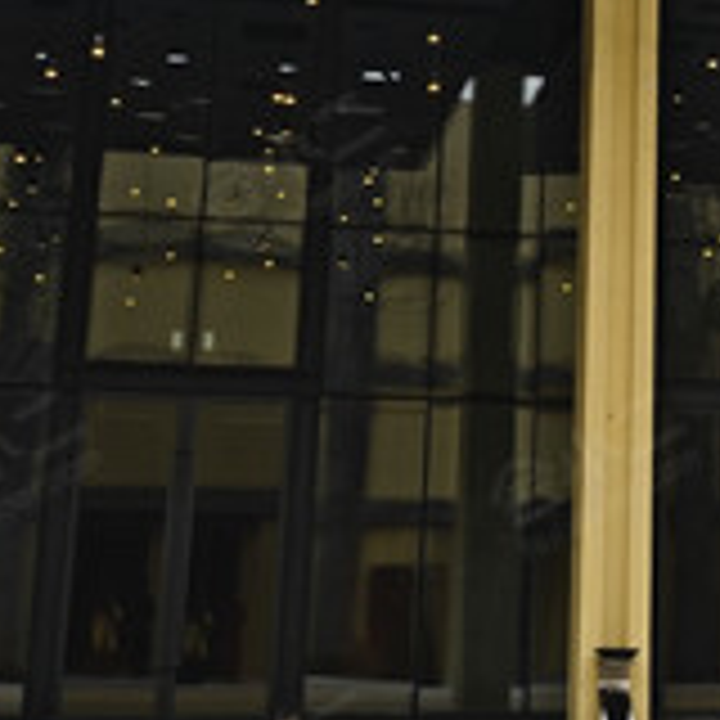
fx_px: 2094
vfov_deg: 19.0
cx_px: 752
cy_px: 20
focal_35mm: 89
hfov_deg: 18.9
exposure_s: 1/20
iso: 100
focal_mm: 14
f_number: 9
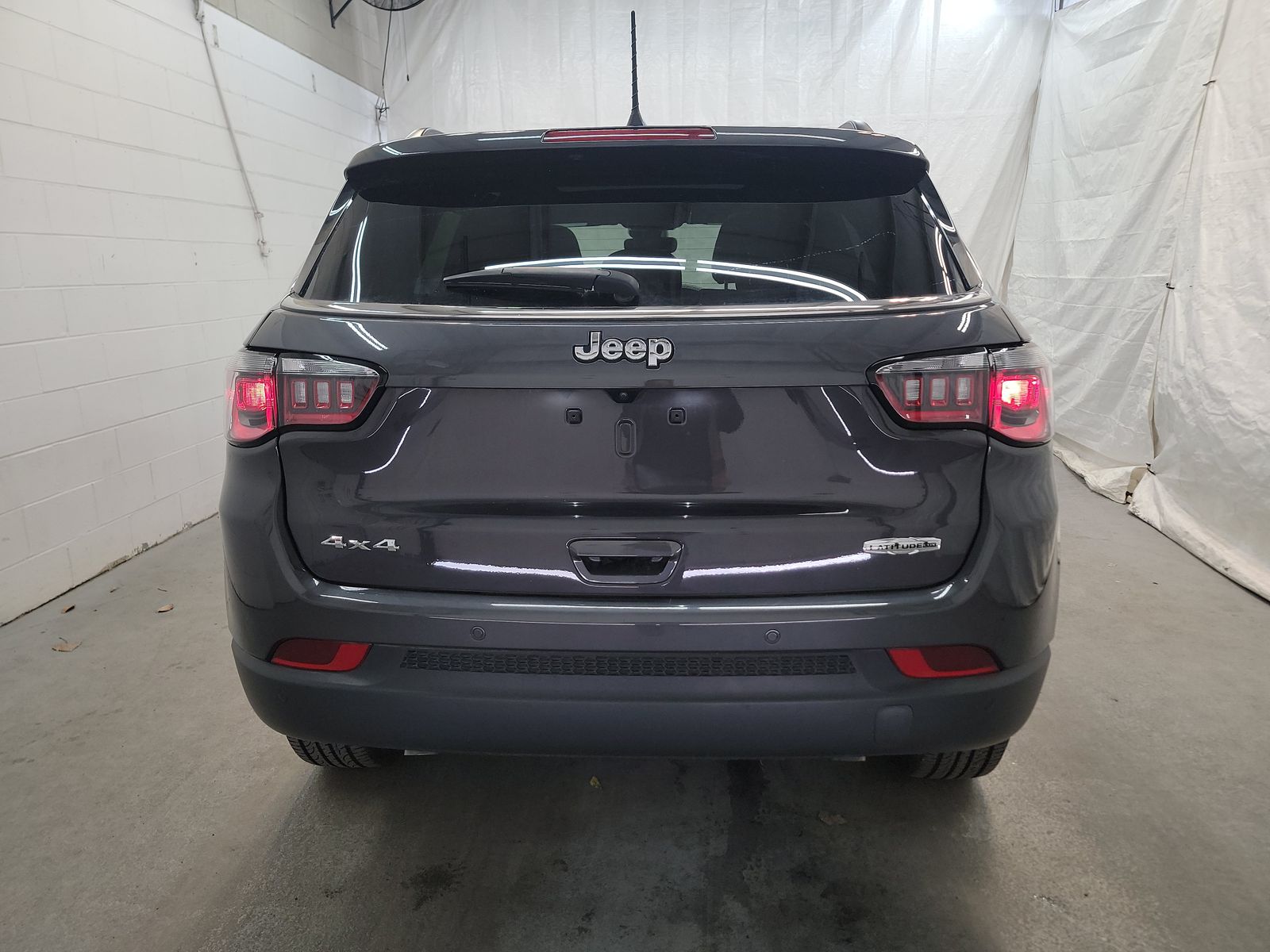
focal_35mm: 24
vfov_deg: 56.8
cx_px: 635
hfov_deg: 71.6
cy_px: 476
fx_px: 881
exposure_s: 1/59
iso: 146
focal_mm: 6.7
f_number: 1.8
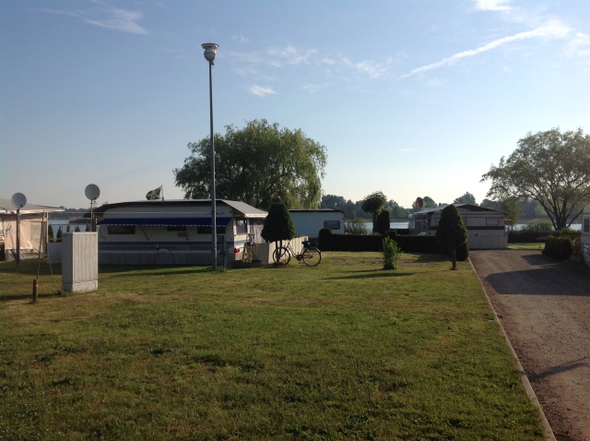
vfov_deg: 40.6
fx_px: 596
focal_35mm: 35
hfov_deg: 52.7
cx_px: 295
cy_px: 220
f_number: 2.4
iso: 50
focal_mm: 4.28
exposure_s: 1/2326
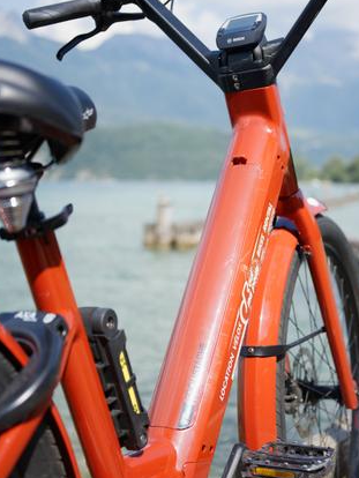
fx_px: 801
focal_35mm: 58
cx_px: 208
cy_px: 239
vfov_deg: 33.2
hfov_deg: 25.2
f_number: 3.5
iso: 160
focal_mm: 50
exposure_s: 1/1300
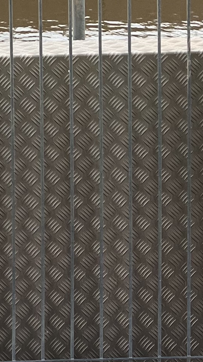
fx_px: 1158
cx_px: -195
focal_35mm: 121
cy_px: -155
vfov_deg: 16.4
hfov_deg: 9.4
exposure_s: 1/4115
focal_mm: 5.7
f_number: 1.5
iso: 50
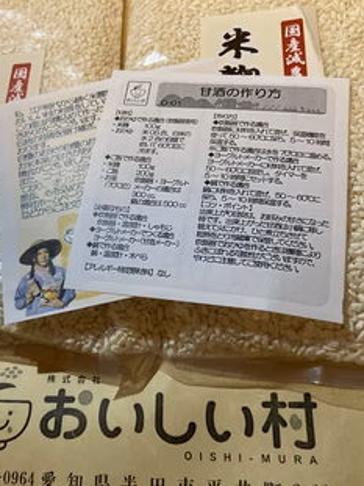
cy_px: 244
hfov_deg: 39.4
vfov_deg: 51.4
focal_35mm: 36
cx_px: 136
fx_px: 505
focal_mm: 3.99
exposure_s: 1/60
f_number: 1.8
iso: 250
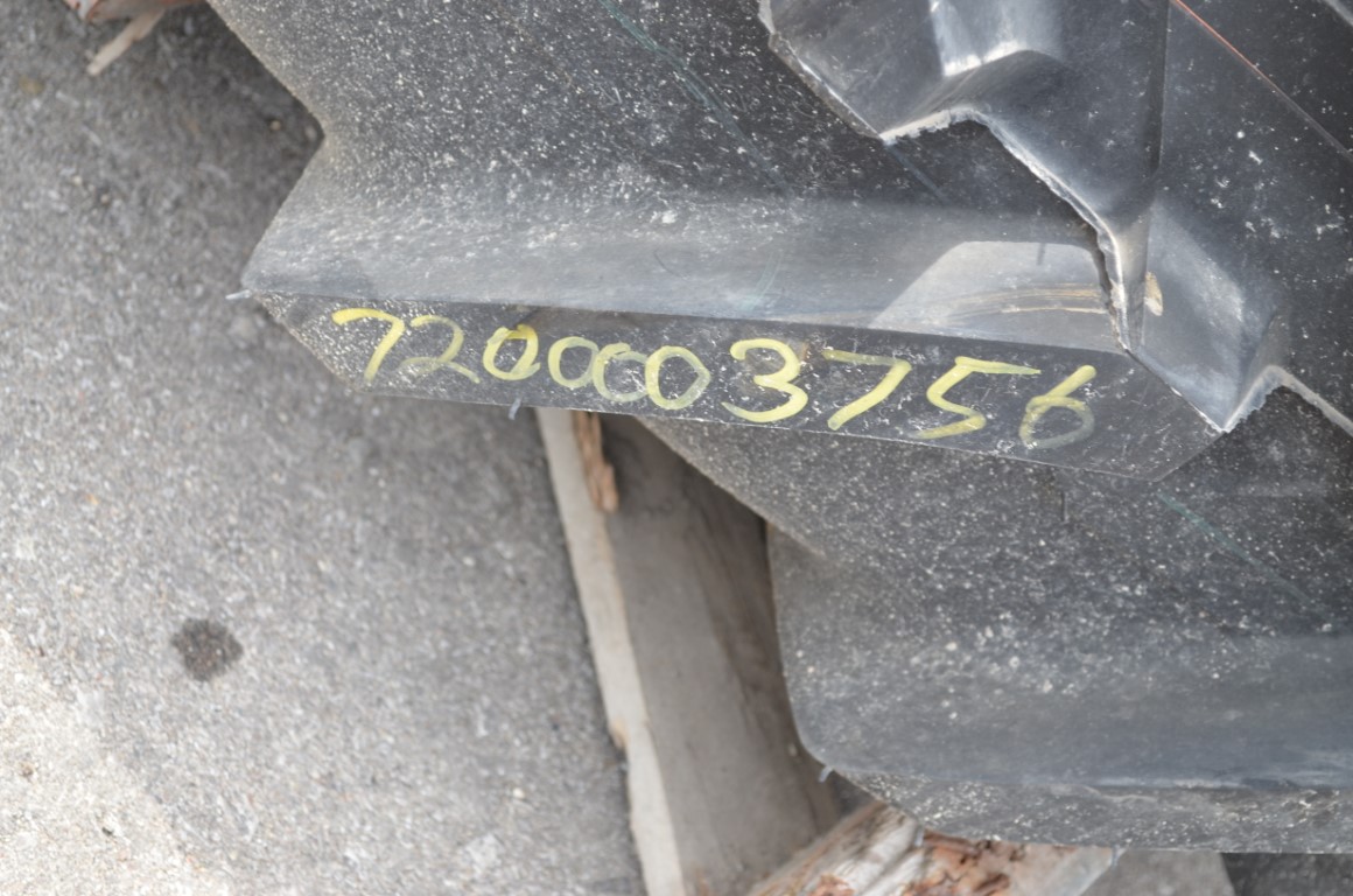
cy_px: 448
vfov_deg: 19.6
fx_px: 2588
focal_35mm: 69
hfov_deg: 29.3
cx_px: 676
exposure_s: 1/160
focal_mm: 46
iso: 200
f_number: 6.3
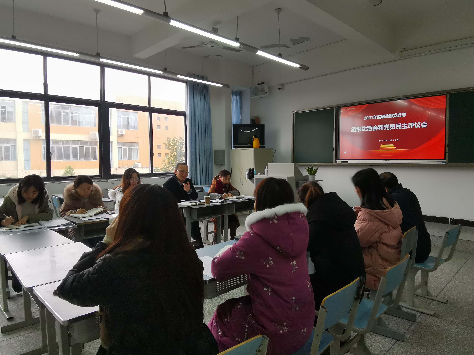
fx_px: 288
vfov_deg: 63.4
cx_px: 237
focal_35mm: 21
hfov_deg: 79.0
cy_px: 178
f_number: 2.2
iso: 125
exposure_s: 1/100
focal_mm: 2.26
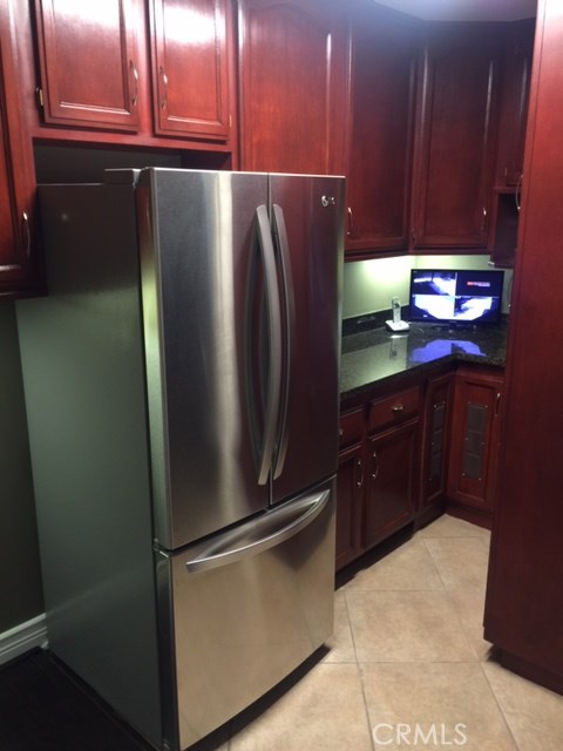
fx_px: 629
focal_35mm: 29
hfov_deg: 48.2
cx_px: 282
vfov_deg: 61.7
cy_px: 376
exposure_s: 1/4
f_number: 2.2
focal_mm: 4.15
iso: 64
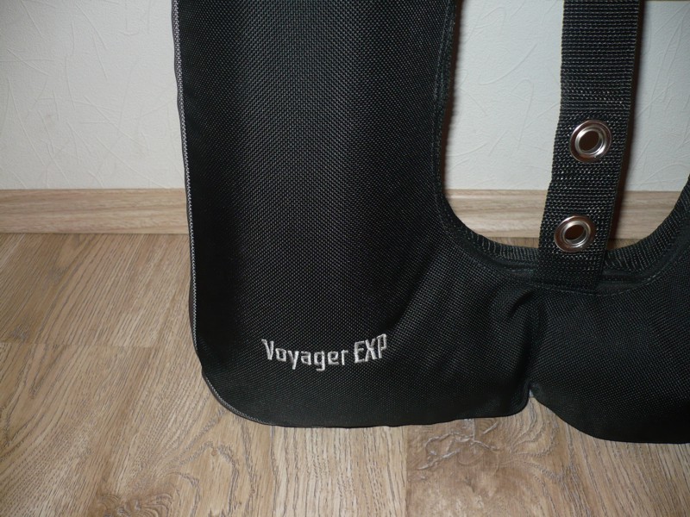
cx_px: 345
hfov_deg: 52.6
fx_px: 698
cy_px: 258
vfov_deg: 40.7
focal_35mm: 35
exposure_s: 1/30
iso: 100
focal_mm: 5.8
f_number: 2.8
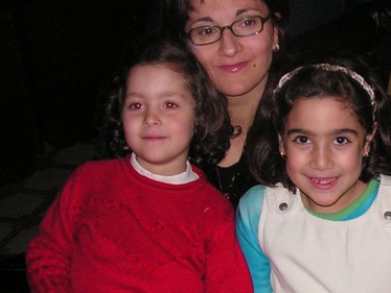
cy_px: 198
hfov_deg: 24.3
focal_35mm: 77
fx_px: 870
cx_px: 385
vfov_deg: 19.1
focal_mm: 6
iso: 200
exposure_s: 1/40
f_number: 3.2
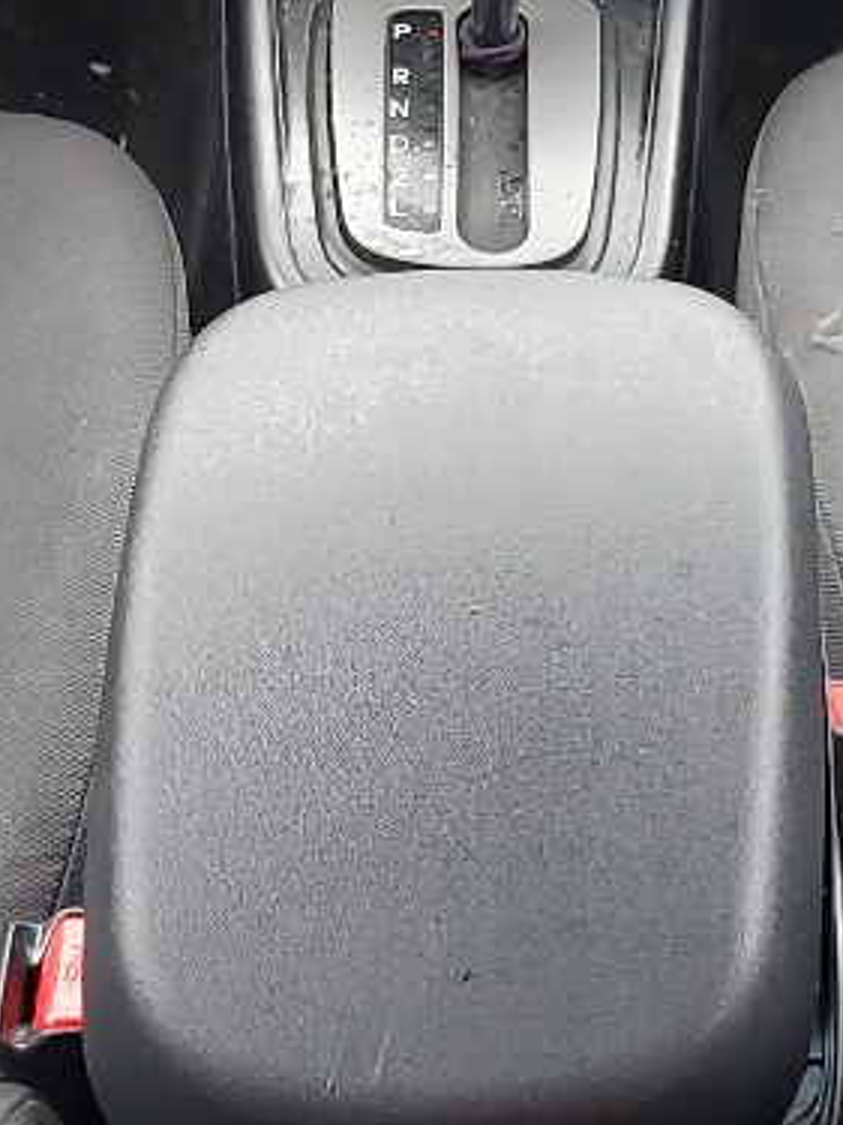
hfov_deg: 13.3
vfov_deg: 17.4
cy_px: 45
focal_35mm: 111
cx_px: 447
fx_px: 3606
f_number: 1.5
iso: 65
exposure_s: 1/60.2
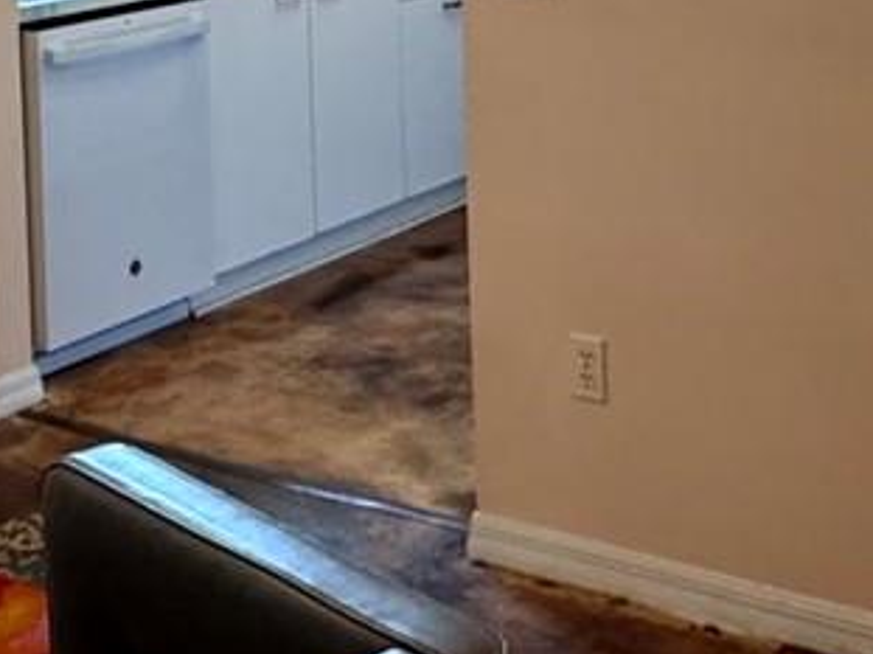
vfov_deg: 19.2
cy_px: -145
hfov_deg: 27.0
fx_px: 1815
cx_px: 389
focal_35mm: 72
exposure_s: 1/120
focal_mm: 2.22
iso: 320
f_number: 2.2
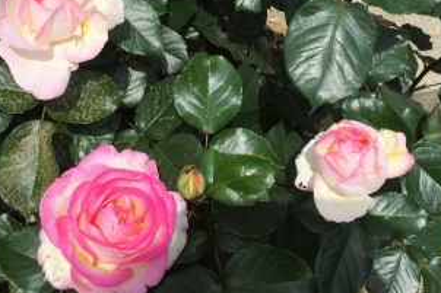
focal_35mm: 50
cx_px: 257
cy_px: 30
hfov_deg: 39.5
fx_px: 612
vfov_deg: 26.1
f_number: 2.2
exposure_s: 1/1980
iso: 32
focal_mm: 4.15
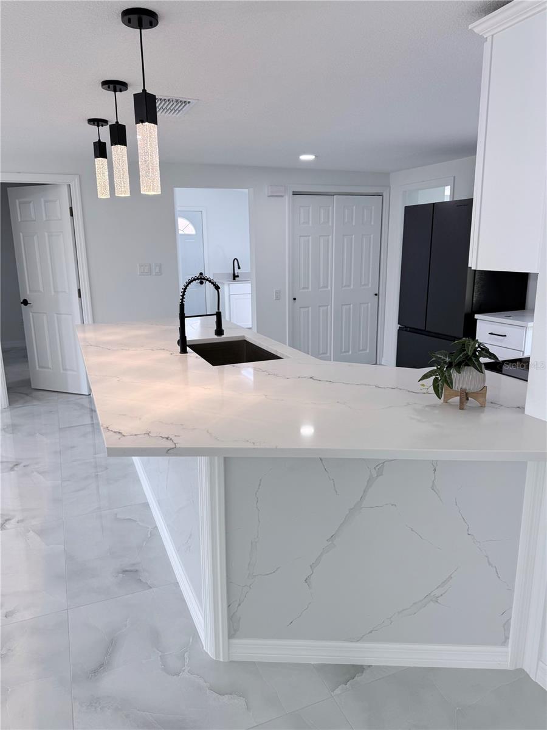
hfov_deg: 56.8
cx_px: 274
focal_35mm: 24
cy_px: 365
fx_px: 506
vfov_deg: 71.6
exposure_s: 1/194
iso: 100
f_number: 1.78
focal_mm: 6.76
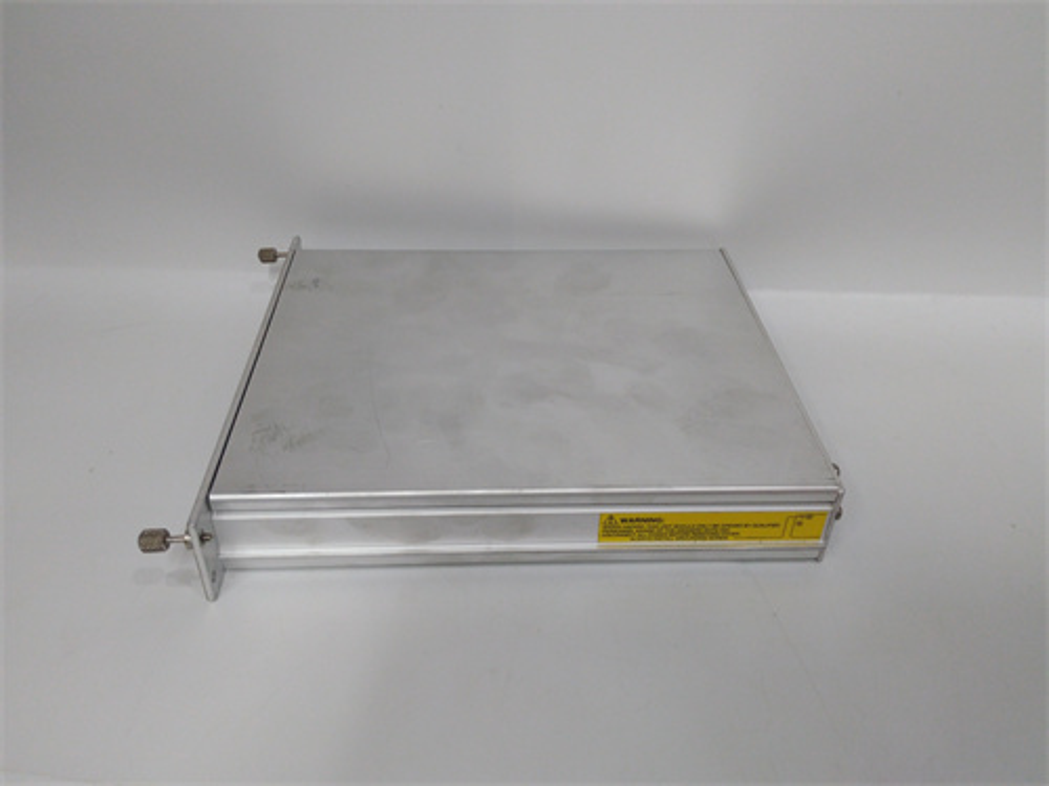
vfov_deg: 51.4
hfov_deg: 65.3
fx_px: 818
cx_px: 524
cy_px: 393
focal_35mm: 27
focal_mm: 3.79
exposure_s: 1/33
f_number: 2
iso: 172
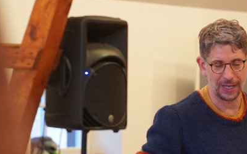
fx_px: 1630
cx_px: 223
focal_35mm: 242
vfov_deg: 5.4
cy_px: 66
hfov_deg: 8.6
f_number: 4
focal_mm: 75
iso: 2500
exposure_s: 1/160
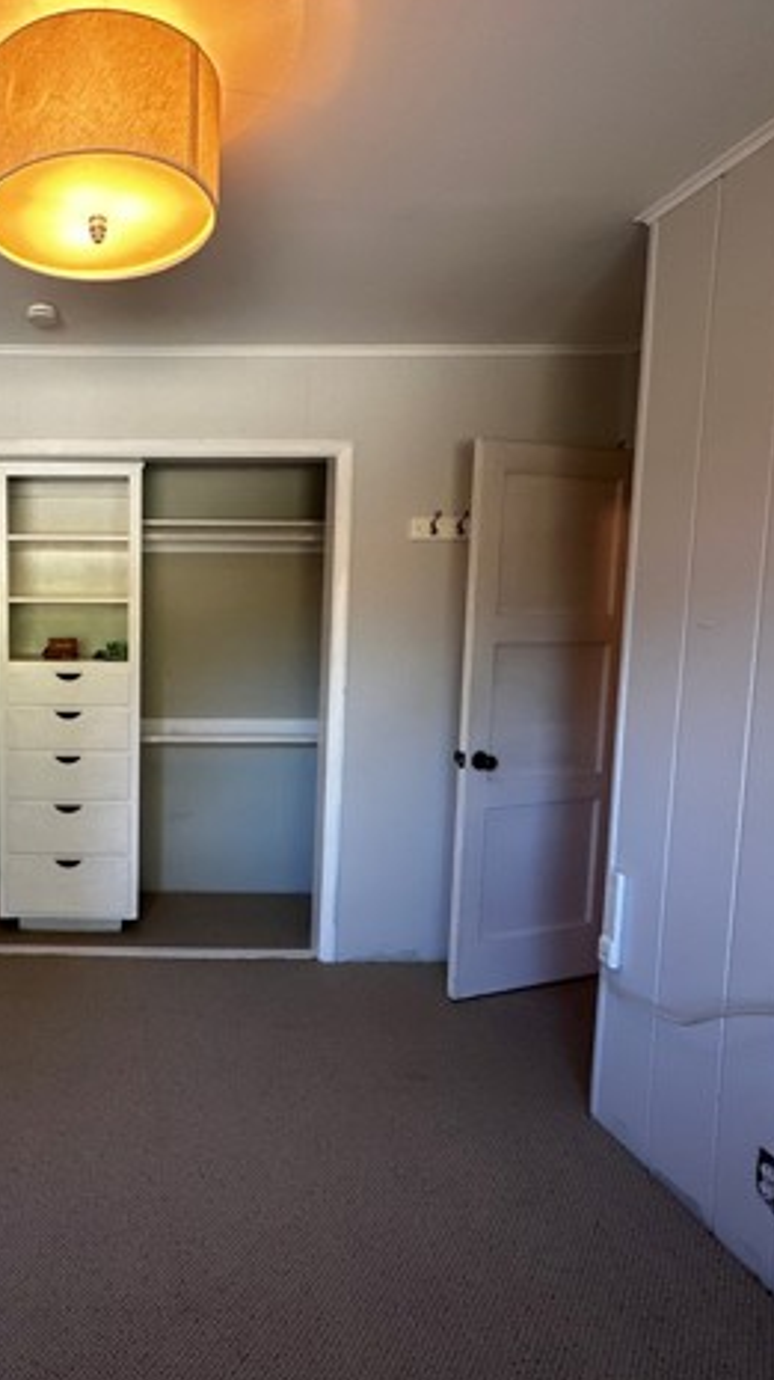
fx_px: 767
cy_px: 686
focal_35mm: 21
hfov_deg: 48.1
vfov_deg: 83.9
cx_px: 80
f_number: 2.2
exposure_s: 1/120
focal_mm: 2.22
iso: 250
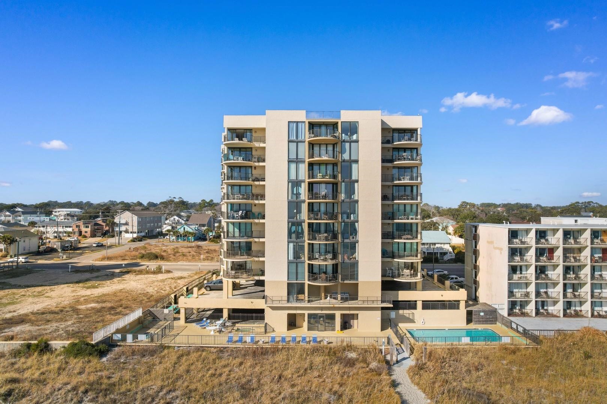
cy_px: 202
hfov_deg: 78.6
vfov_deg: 57.2
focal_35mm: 22
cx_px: 304
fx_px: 371
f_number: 2.8
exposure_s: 1/800
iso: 150
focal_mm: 8.38
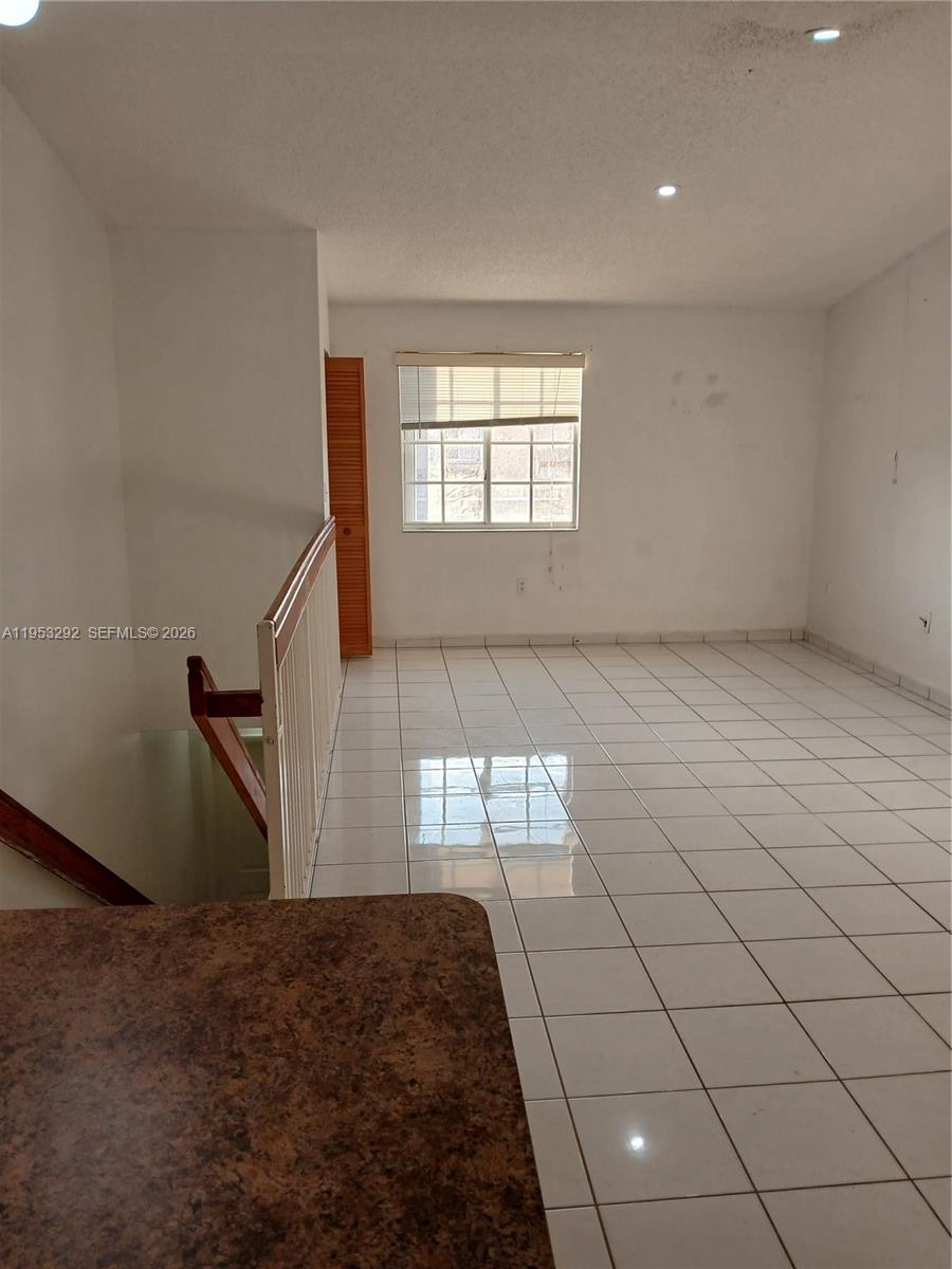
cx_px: 476
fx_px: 953
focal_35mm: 26
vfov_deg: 67.3
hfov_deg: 53.1
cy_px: 634
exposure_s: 1/60
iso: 40
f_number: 1.8
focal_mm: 3.98
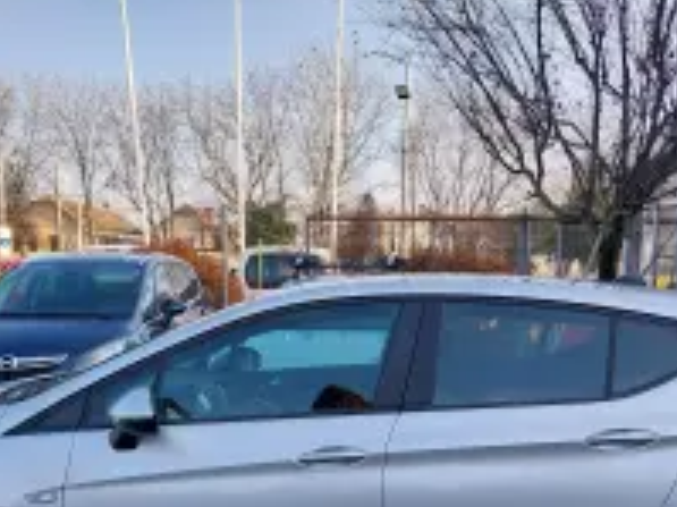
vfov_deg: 30.1
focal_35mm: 47
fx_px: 919
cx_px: 350
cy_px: 408
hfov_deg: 40.4
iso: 25
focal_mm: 4
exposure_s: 1/258
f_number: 1.8
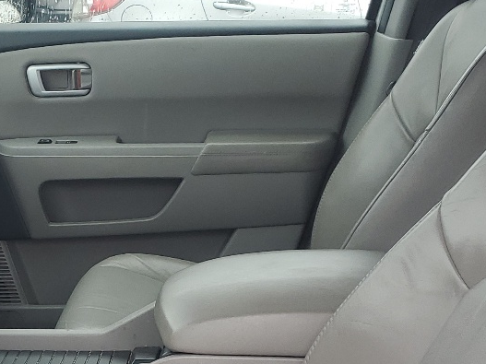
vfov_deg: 18.2
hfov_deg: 24.1
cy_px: 358
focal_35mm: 79
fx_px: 1109
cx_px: 54
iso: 50
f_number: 1.5
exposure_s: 1/208
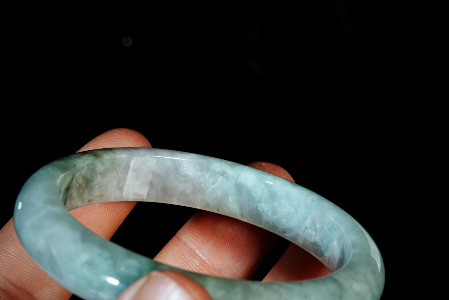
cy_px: 150
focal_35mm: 123
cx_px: 224
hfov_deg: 16.6
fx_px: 1534
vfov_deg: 11.2
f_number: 20
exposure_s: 1/160
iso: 100
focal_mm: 82
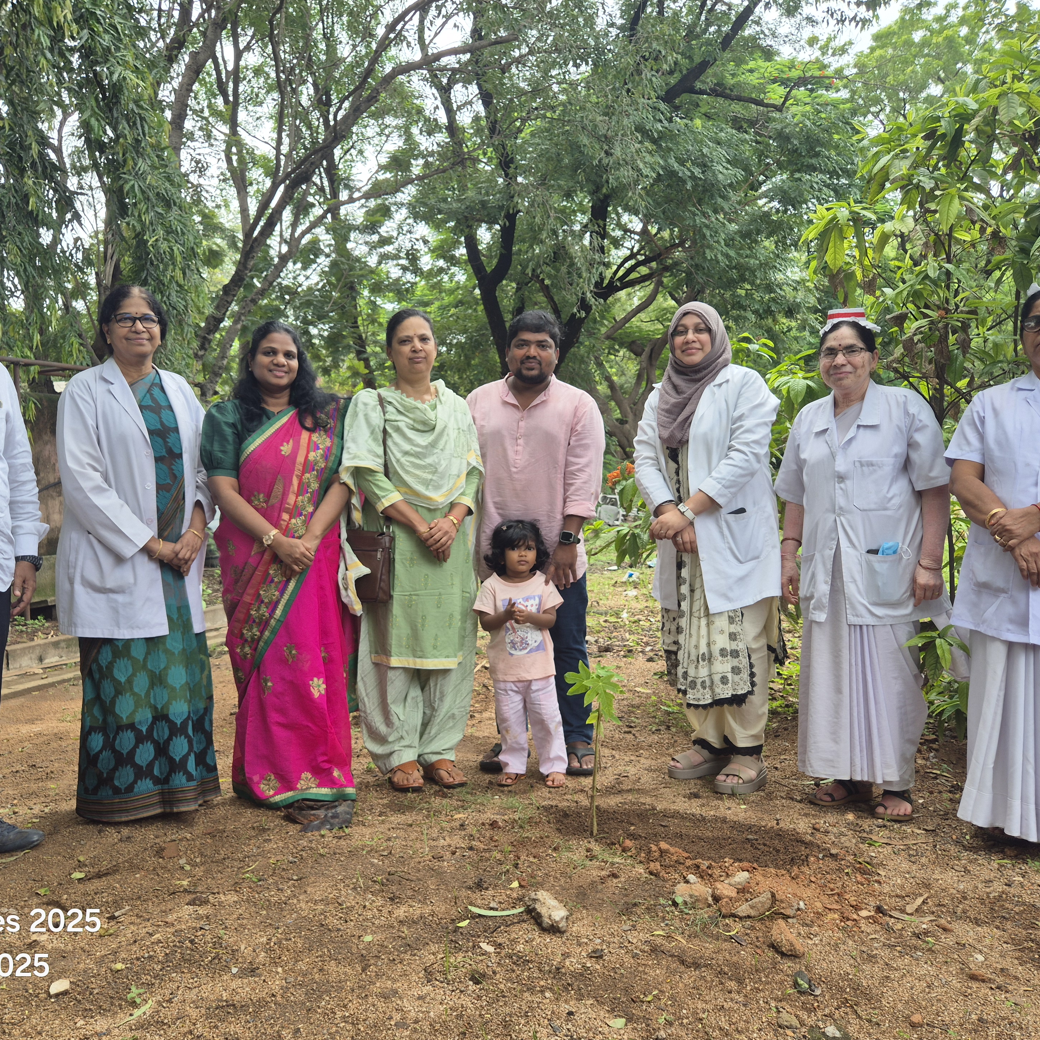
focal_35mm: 28
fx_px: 952
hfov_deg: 57.2
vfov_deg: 57.3
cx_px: 476
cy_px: 514
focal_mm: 5.4
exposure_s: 1/267
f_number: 1.8
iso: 25
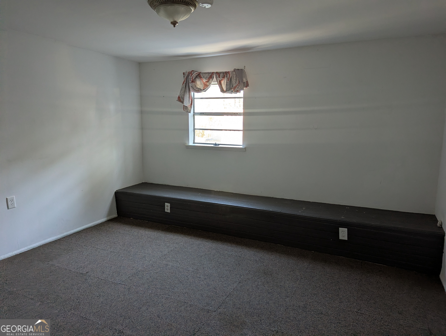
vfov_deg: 56.9
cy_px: 168
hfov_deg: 71.5
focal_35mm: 24
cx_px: 223
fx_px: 310
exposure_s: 1/65.2
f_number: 1.85
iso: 117
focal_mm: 6.81
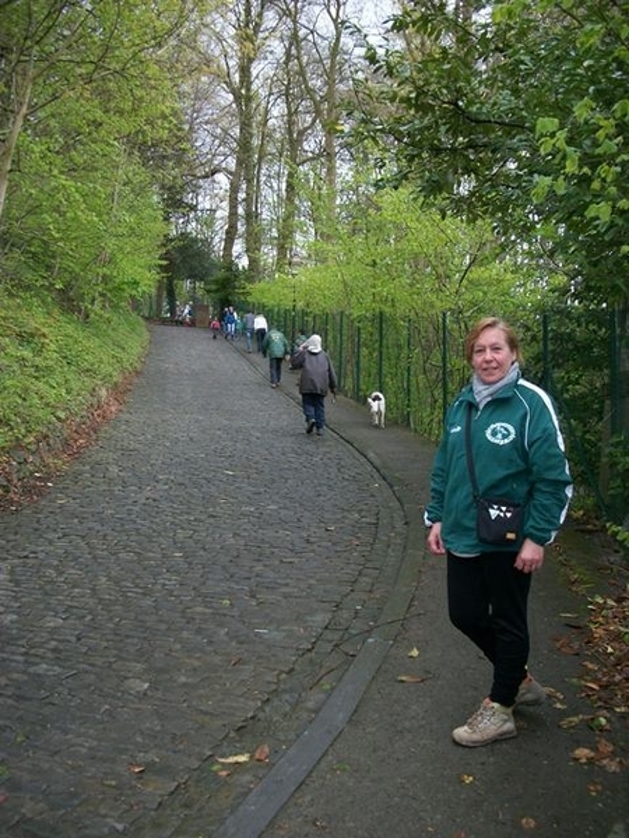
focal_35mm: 32
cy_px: 419
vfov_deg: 56.8
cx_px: 314
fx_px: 775
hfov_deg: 44.2
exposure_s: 1/125
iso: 80
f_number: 2.9
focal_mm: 5.7
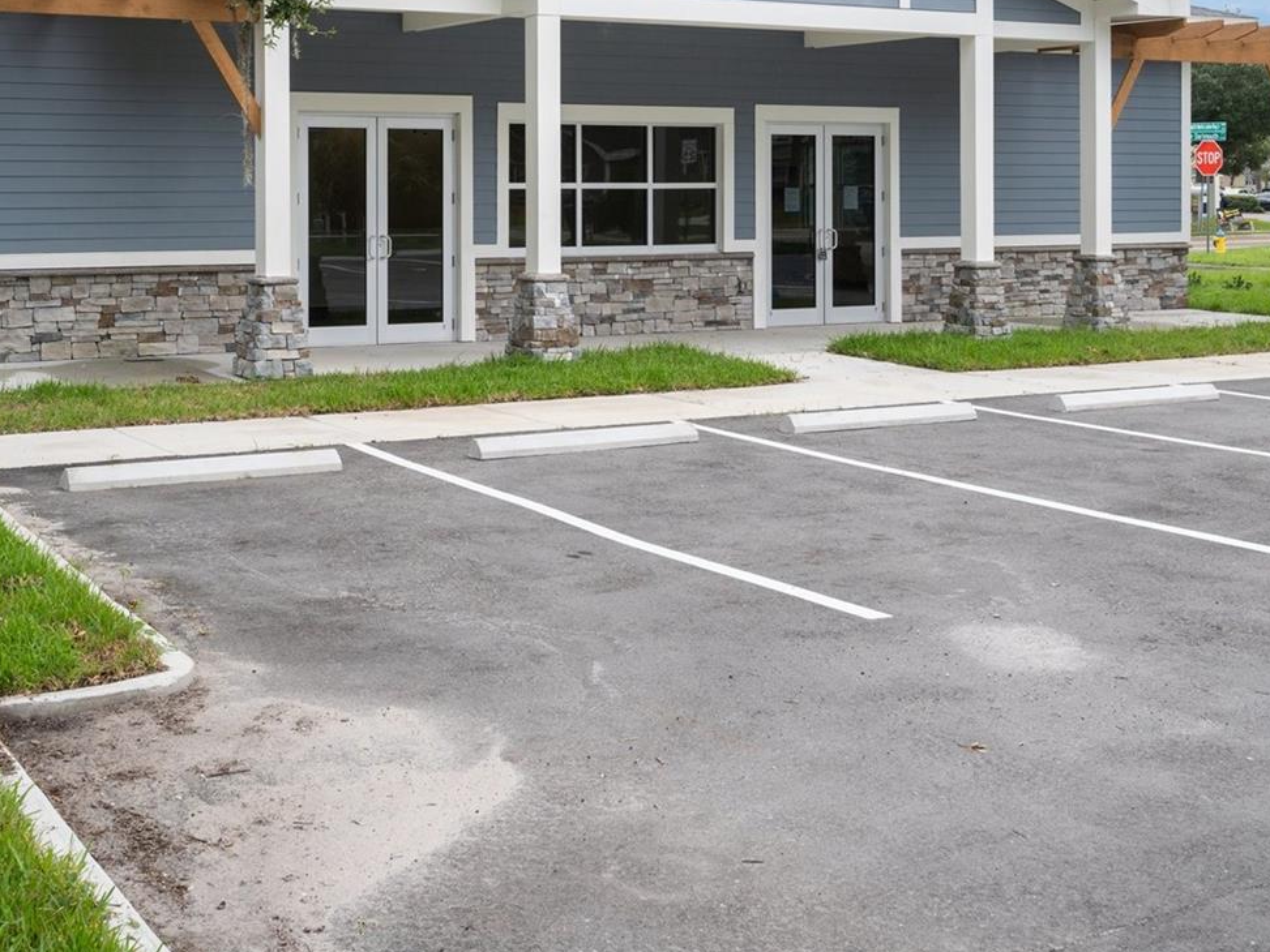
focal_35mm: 49
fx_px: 1798
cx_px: 470
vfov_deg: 29.3
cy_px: 265
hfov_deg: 38.6
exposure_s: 1/60
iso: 320
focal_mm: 31
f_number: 8
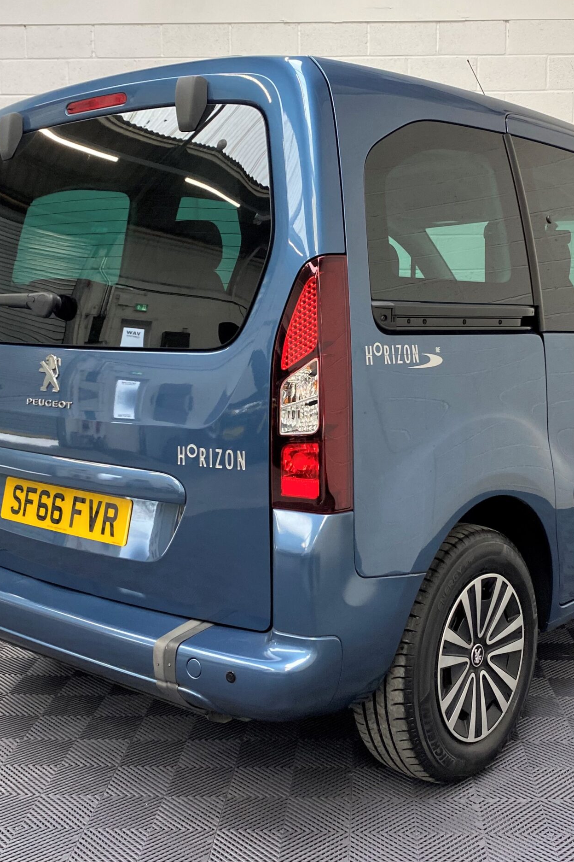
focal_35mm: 37
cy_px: 428
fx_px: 885
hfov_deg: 35.7
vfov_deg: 51.9
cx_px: 359
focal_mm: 4.25
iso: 125
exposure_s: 1/100
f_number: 1.8
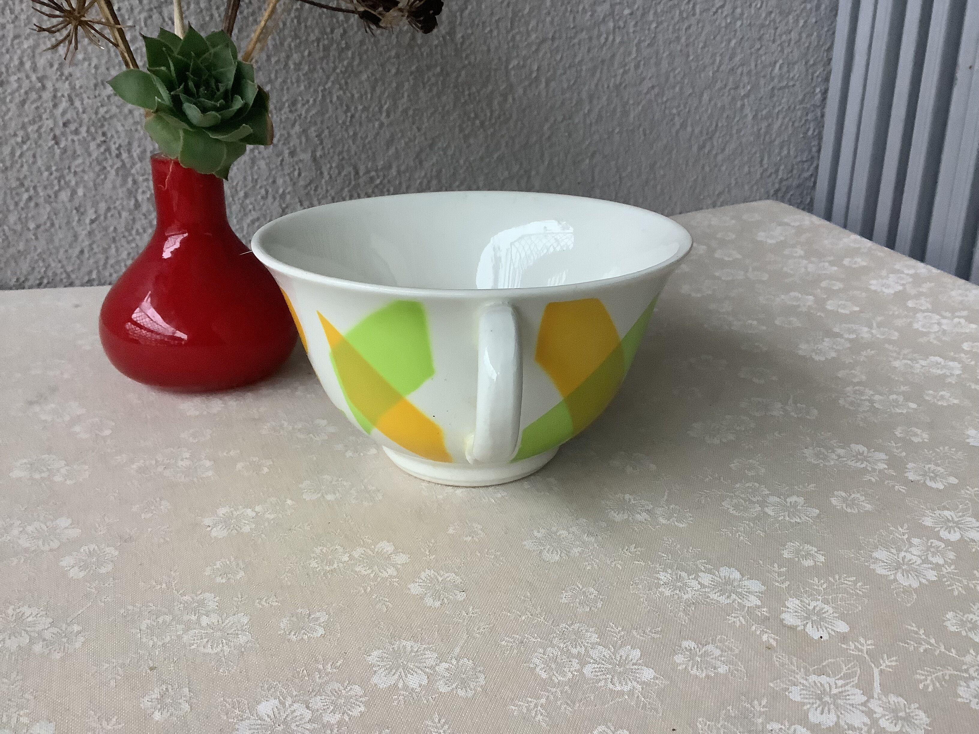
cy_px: 367
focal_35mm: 31
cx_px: 490
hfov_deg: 58.4
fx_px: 877
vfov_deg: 45.4
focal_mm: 3.3
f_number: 2.4
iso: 320
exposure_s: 1/50
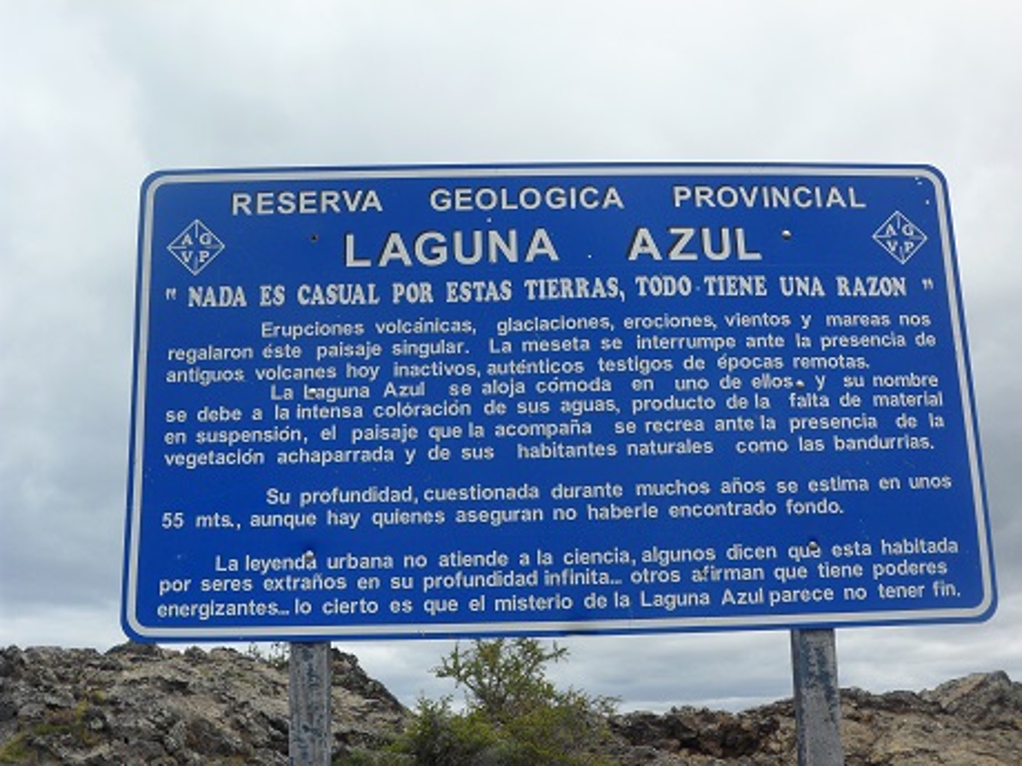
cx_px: 511
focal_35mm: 44
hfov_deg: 42.9
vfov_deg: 32.9
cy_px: 383
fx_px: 1299
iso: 80
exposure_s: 1/500
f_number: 4.5
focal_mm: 7.8
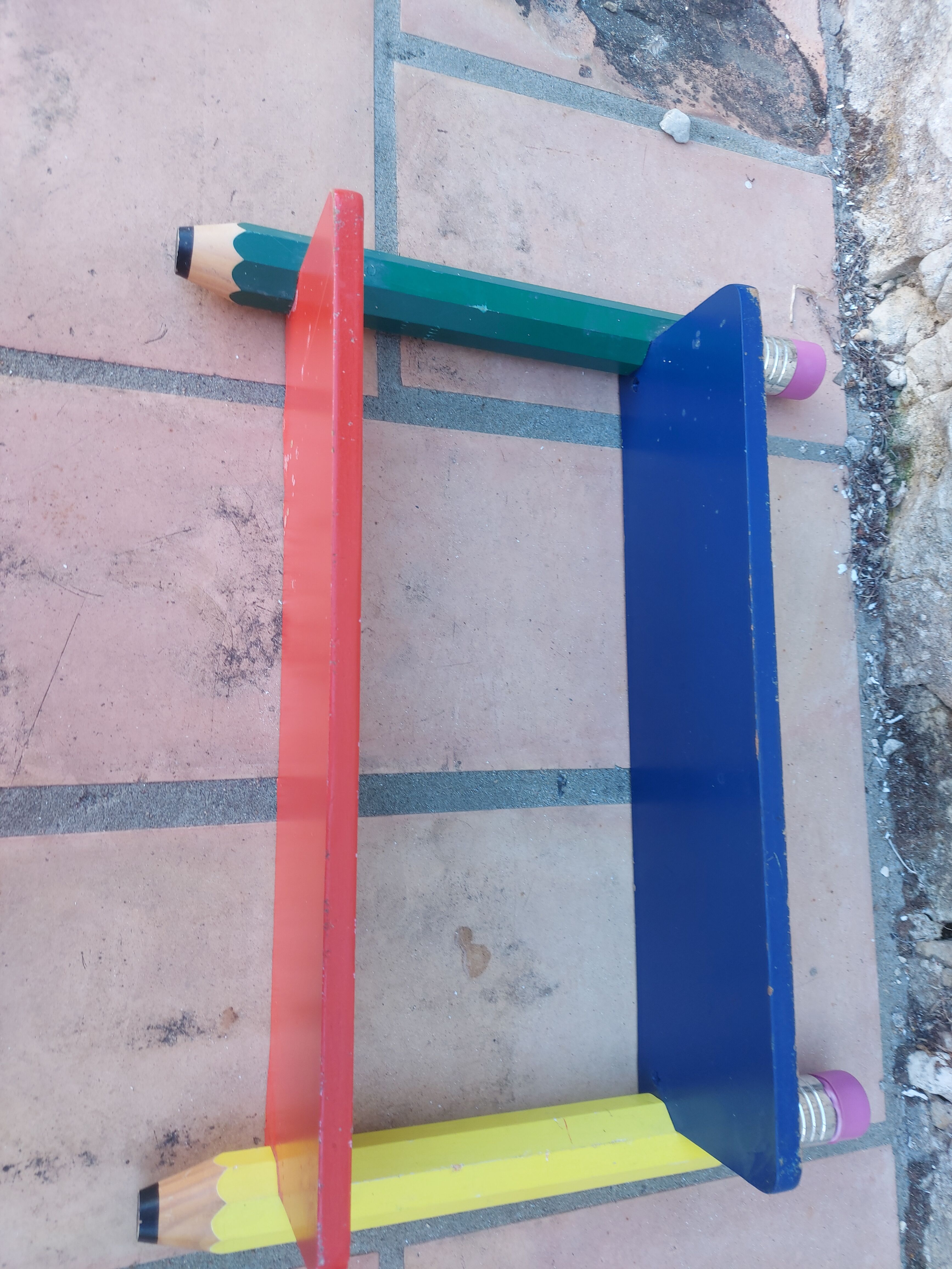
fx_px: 880
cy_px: 634
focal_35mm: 24
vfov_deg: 71.6
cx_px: 476
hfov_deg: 56.8
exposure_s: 1/60
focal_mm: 5.23
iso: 32
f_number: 1.8
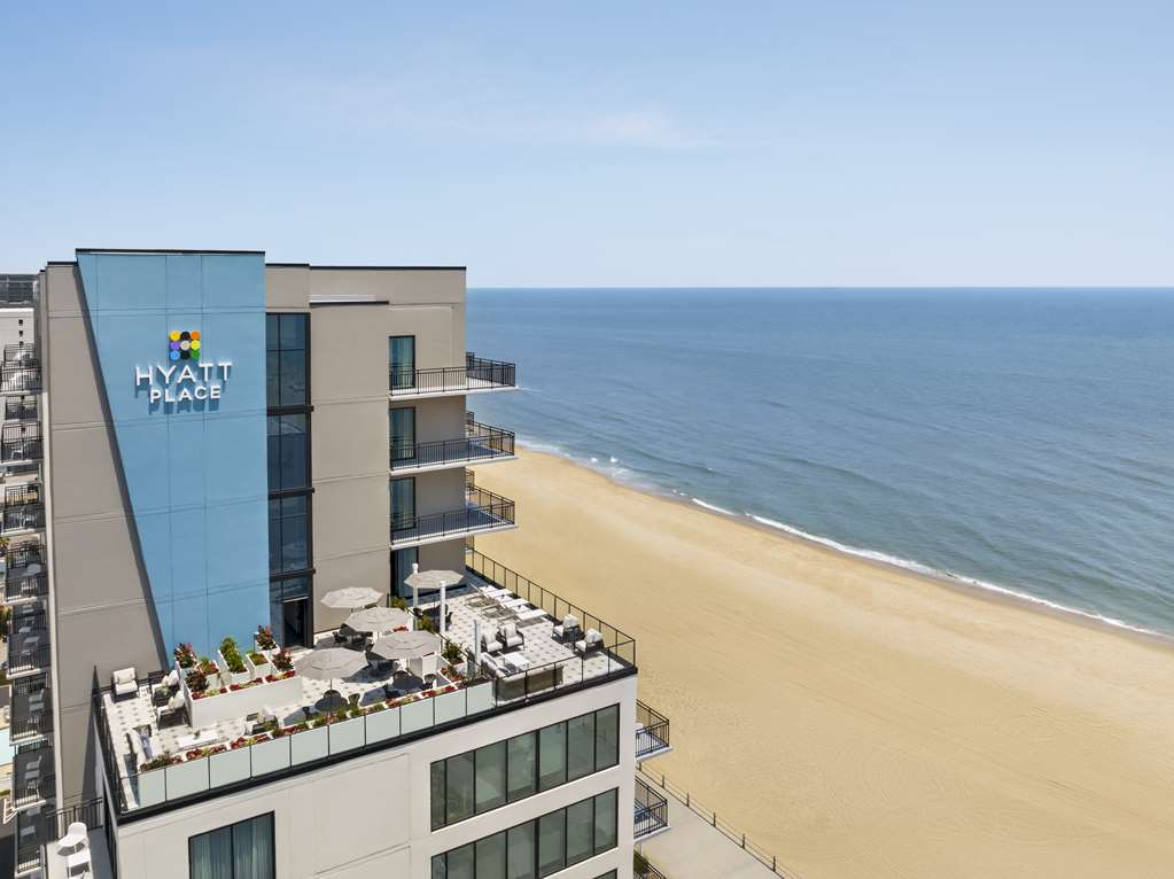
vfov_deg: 56.8
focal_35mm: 24
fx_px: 813
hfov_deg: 71.6
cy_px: 440
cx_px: 587
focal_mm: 12.29
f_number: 11
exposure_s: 1/240
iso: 100
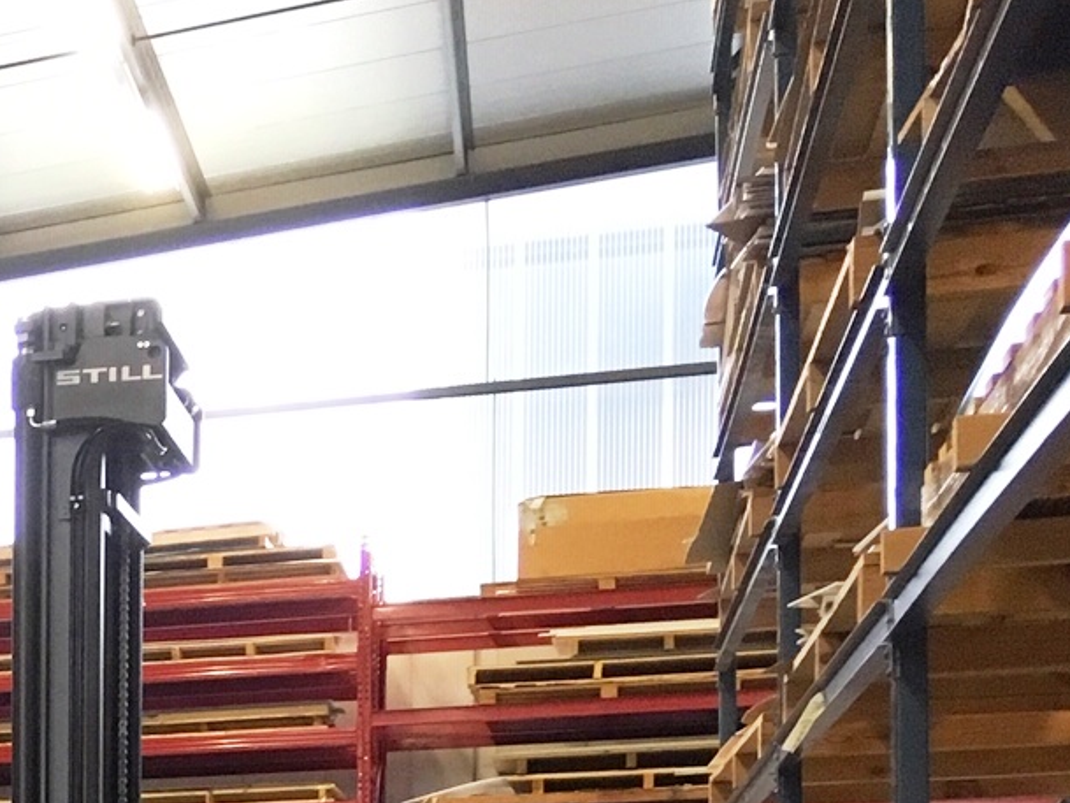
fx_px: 2968
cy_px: 1153
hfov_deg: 18.0
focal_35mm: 96
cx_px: -592
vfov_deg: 14.5
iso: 200
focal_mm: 4.15
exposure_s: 1/33
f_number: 2.2
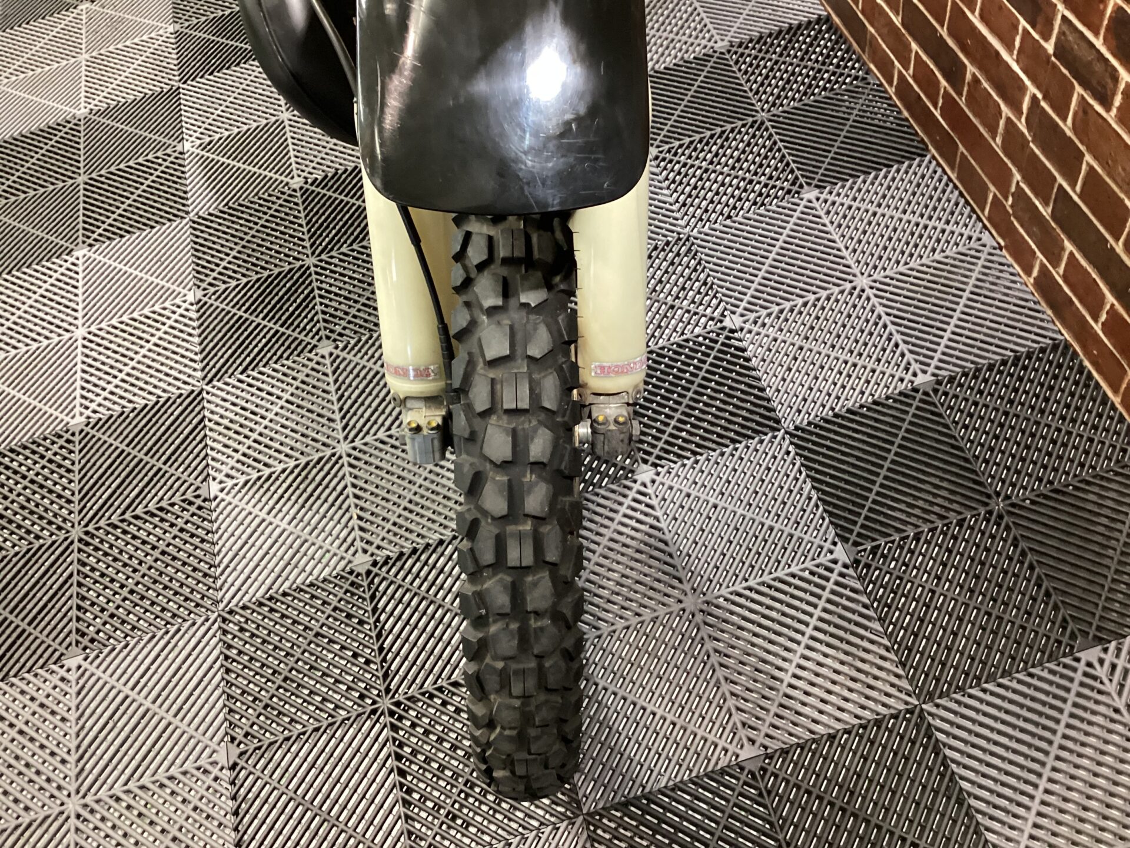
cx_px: 565
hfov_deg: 58.4
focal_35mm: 31
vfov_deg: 45.4
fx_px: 1012
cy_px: 424
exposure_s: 1/40
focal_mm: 3.3
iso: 320
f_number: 2.4
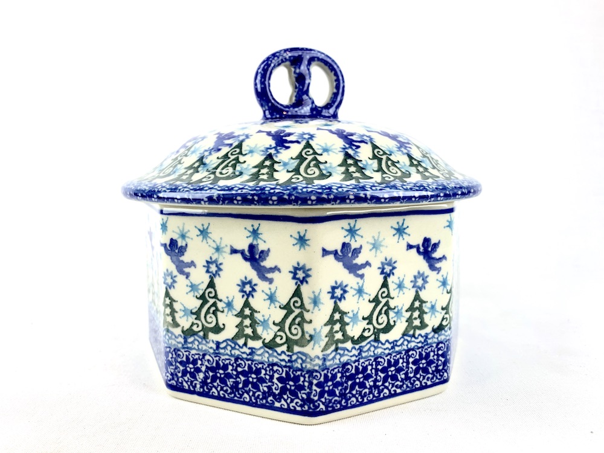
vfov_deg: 53.1
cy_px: 226
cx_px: 302
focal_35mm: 26
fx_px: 454
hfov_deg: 67.3
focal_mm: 4.25
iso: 25
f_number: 1.8
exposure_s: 1/161
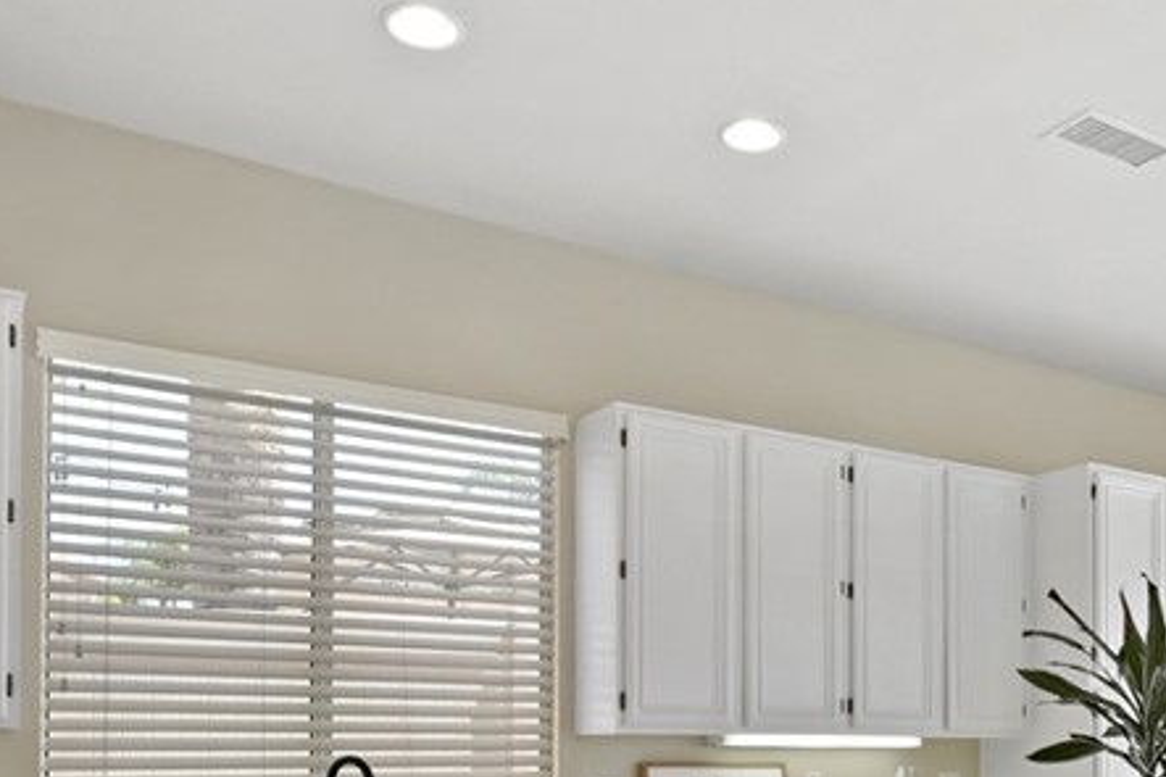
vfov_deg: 33.2
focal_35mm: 37
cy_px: 763
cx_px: 811
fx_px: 1198
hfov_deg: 50.6
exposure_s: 1/15
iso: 400
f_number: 7.1
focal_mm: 16
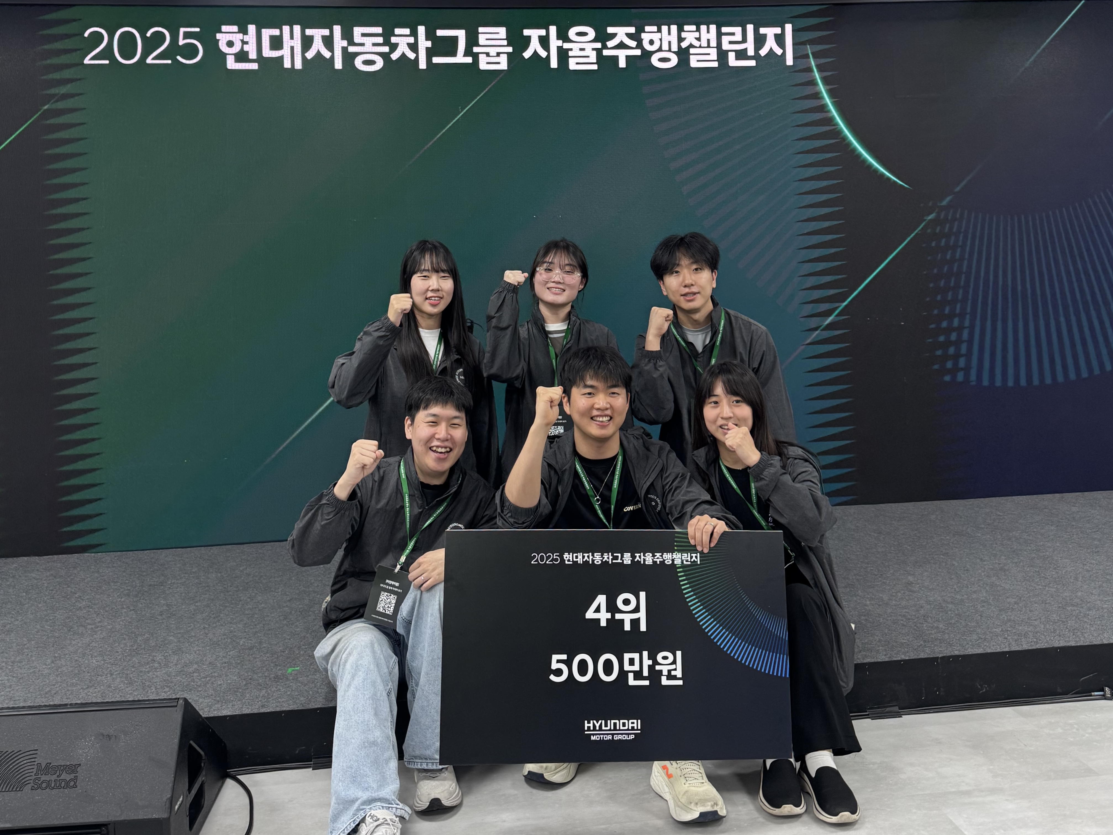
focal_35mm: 24
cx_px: 556
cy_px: 418
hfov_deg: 71.6
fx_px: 772
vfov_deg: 56.8
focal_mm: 6.76
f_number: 1.78
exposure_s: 1/60
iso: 125
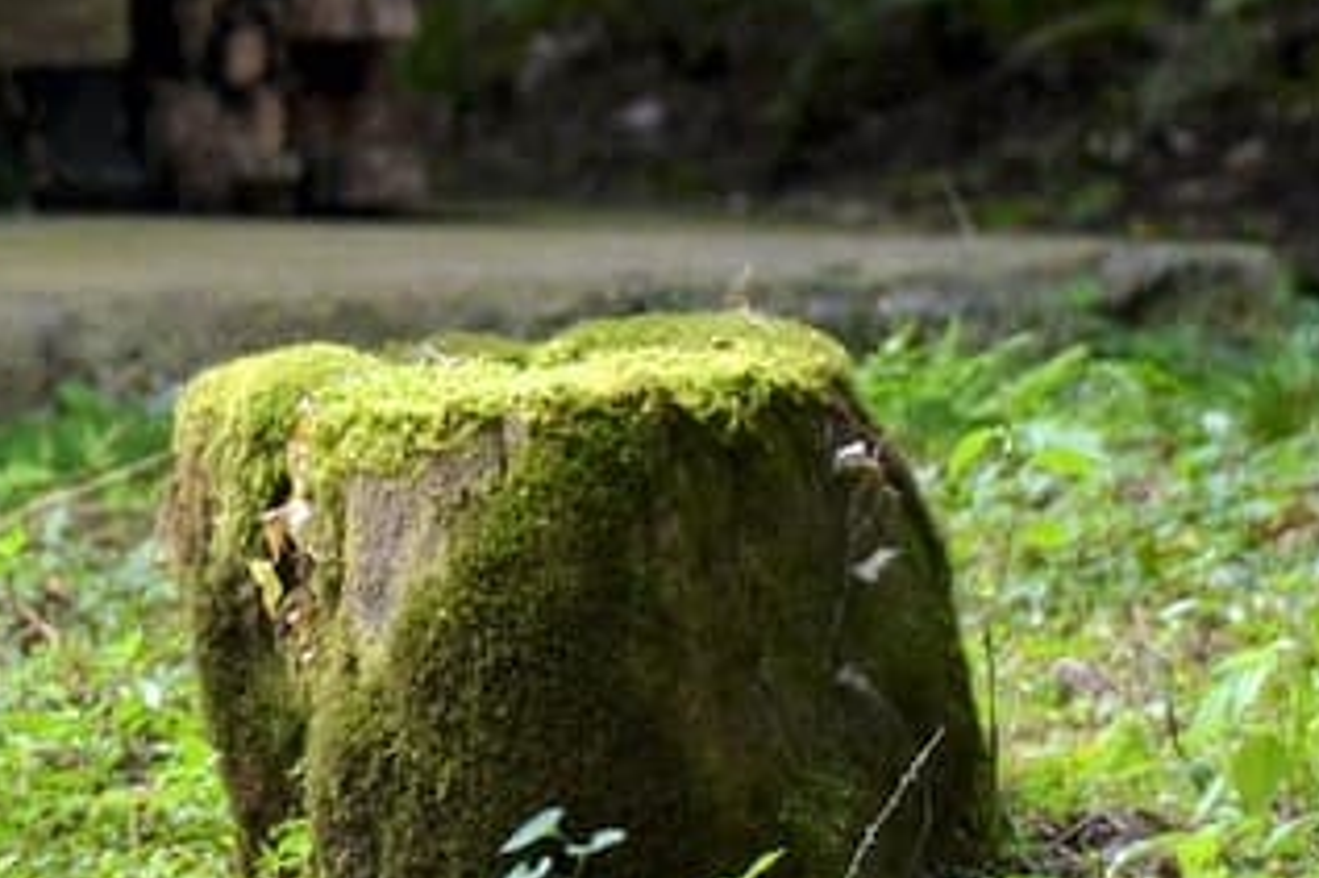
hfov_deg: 2.3
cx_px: -1119
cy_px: 94
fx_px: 33286
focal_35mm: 909
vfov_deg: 1.5
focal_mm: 200
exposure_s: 1/500
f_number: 5.6
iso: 2000
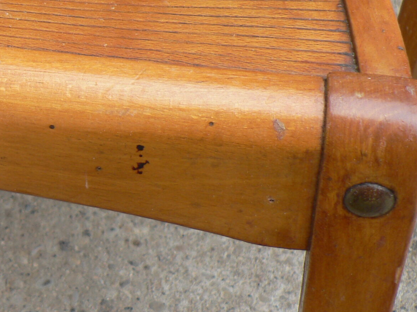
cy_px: -14
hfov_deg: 23.5
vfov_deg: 18.1
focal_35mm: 79
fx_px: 952
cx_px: -15
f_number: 2.8
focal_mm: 6
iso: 80
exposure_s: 1/125
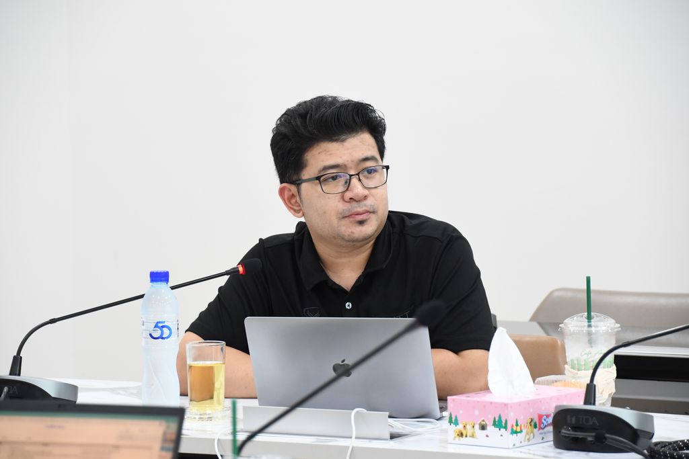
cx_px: 344
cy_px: 230
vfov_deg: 7.9
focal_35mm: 174
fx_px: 3330
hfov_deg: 11.8
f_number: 5.6
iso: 1600
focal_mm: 116
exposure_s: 1/30
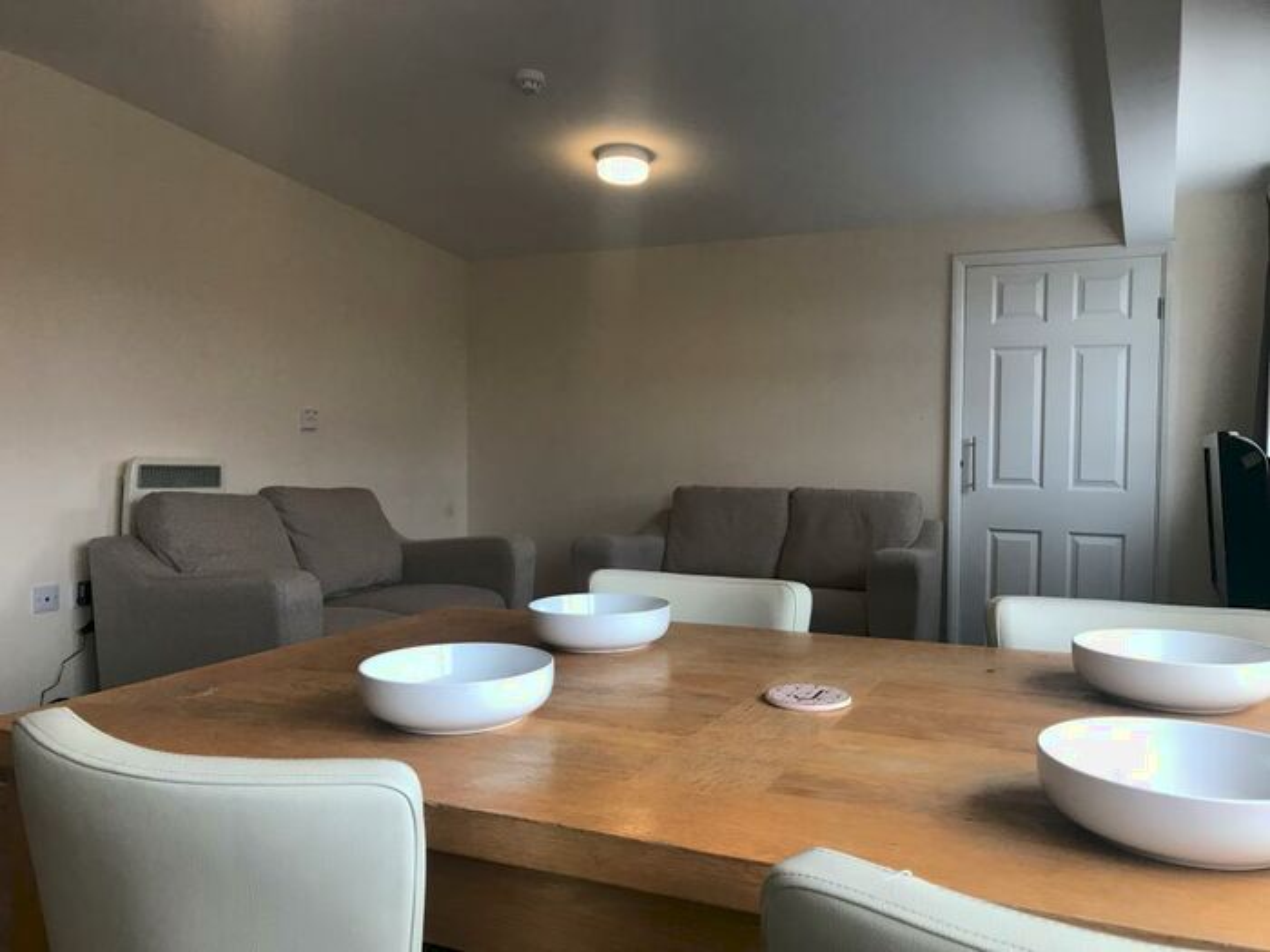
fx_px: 1027
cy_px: 476
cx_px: 635
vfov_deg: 49.7
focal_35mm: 28
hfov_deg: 63.4
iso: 25
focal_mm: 3.99
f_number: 1.8
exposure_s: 1/33
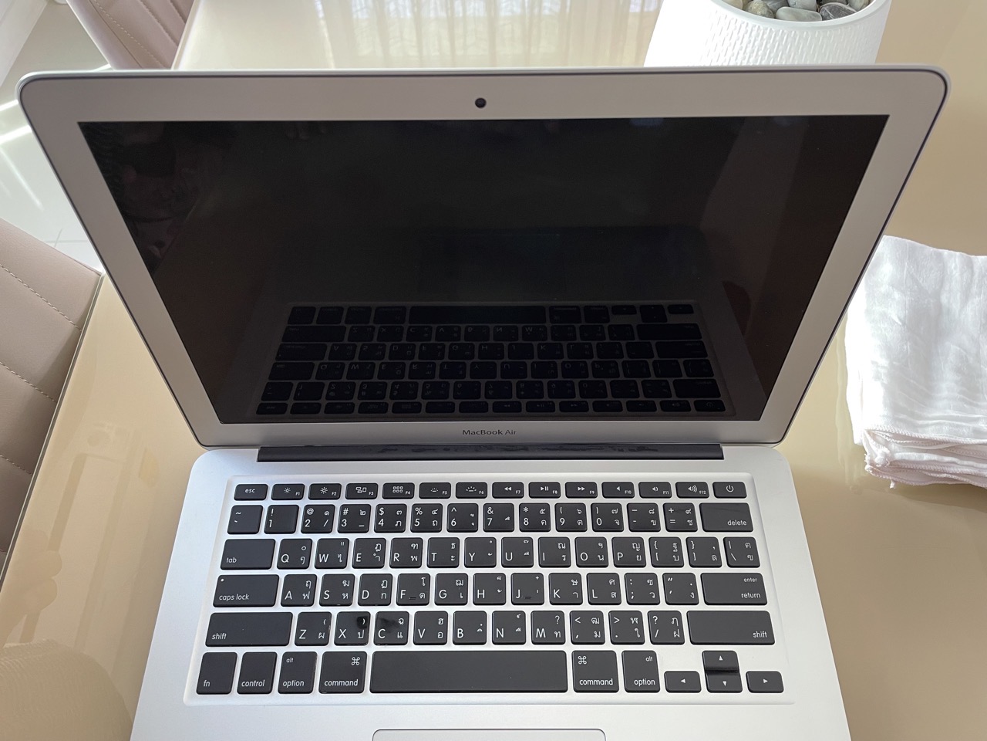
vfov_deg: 53.1
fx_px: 741
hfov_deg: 67.3
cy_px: 370
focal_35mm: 26
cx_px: 494
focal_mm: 4.2
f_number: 1.6
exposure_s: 1/60
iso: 160
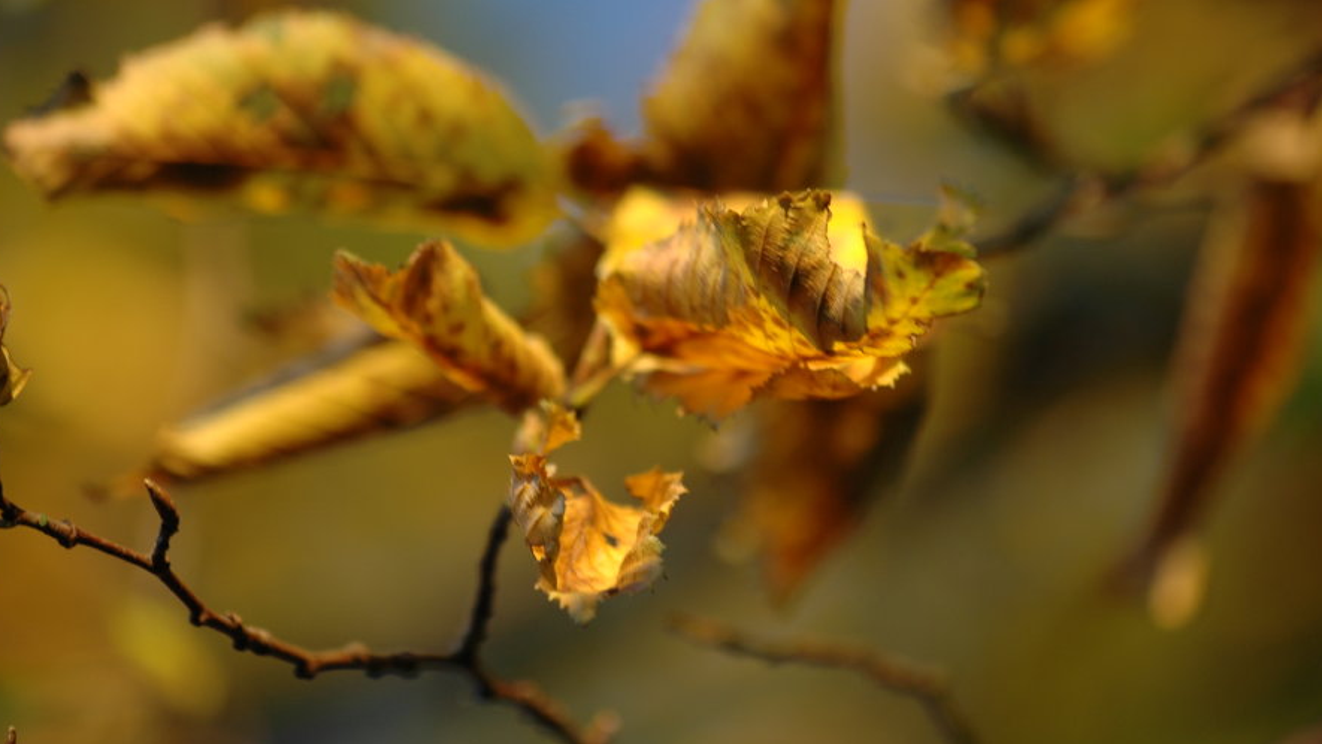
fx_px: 11518
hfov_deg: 6.6
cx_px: 689
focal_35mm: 329
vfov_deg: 3.7
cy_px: 350
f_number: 5
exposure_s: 1/100
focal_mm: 195
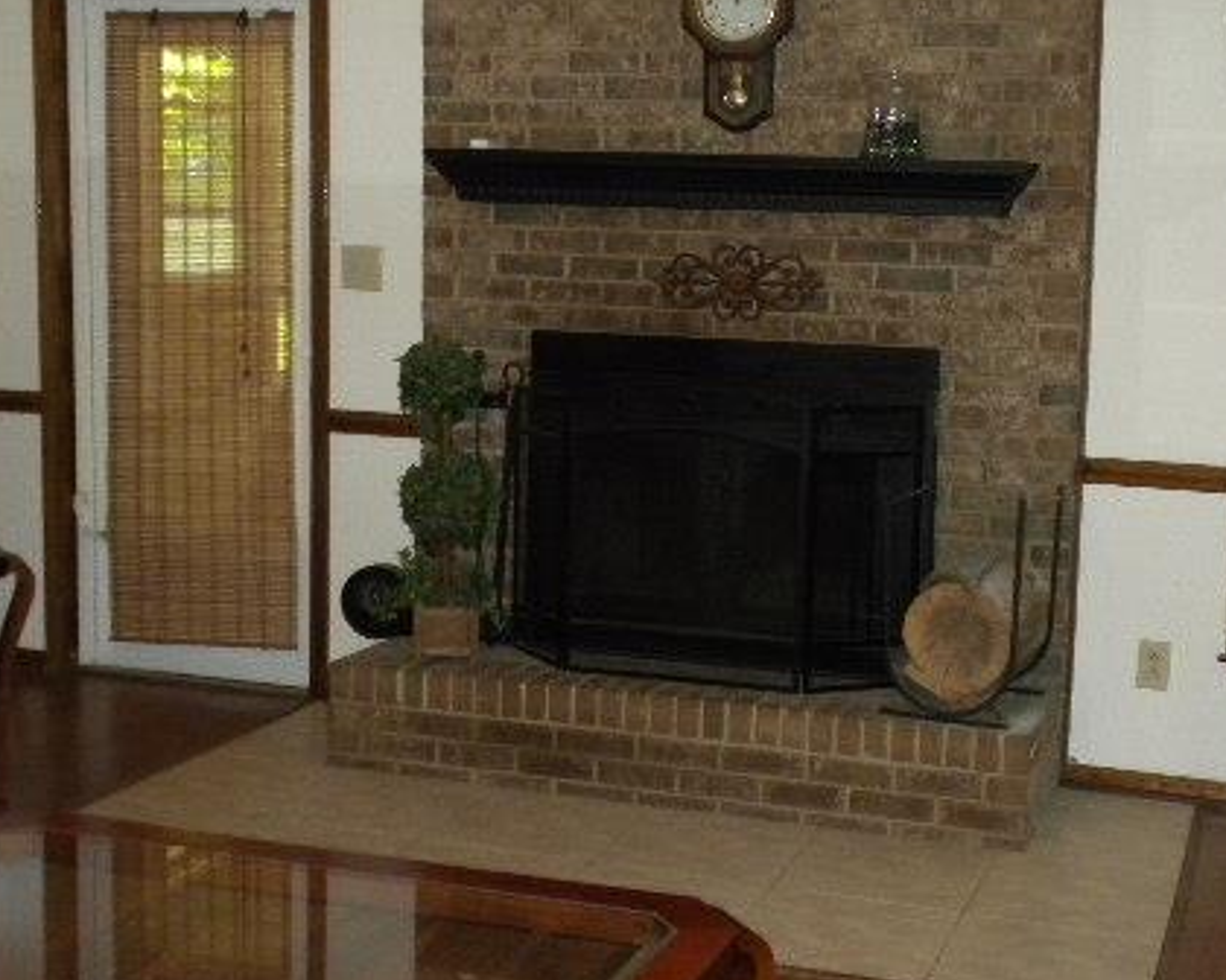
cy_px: 435
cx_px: 747
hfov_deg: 34.0
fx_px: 1996
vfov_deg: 27.6
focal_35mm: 55
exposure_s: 1/30
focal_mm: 6.6
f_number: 3.5
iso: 400
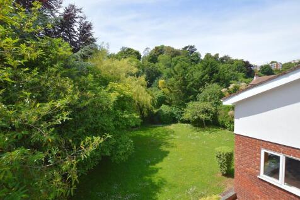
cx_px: 150
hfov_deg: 100.4
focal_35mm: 15
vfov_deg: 77.3
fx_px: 125
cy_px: 100
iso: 100
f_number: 7.1
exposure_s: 1/200
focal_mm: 10
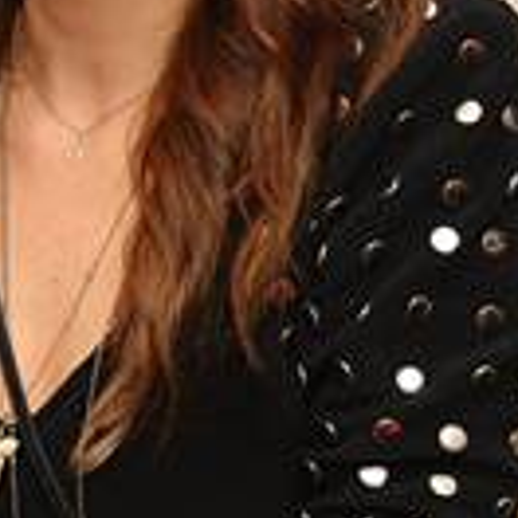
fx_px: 3301
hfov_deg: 8.5
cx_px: -526
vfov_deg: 8.9
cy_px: -67
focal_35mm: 195
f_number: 6.7
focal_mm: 55
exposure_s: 1/250
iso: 800
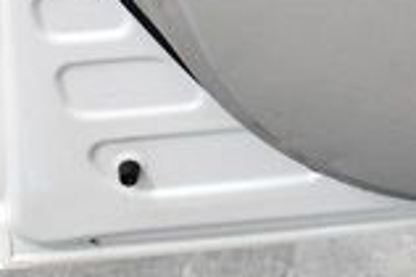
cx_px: 600
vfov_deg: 8.9
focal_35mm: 146
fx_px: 1685
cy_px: -233
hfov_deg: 13.4
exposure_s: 1/125
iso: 1600
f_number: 3.5
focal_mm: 18
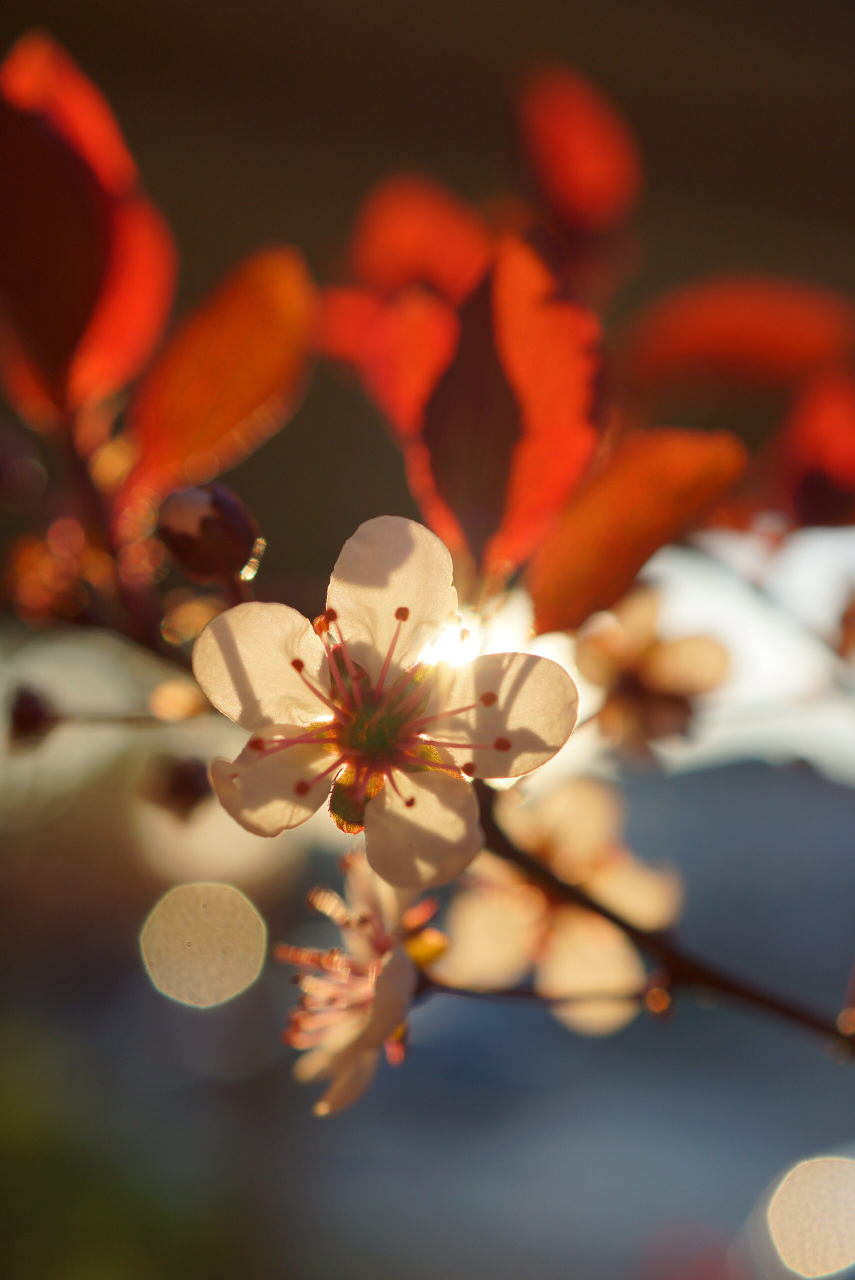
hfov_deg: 29.9
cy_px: 640
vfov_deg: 43.6
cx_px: 428
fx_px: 1601
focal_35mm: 45
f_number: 4.5
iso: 100
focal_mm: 30
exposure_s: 1/400
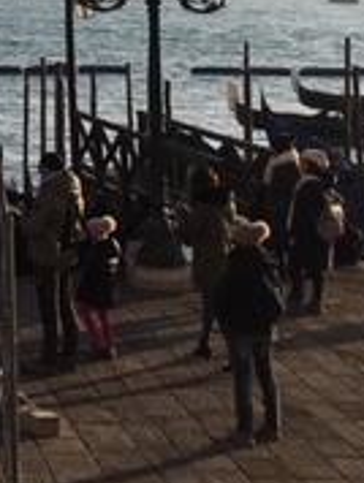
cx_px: -312
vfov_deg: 17.7
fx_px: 1455
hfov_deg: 12.8
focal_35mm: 104
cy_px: -147
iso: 25
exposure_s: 1/2747
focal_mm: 4.15
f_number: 2.2
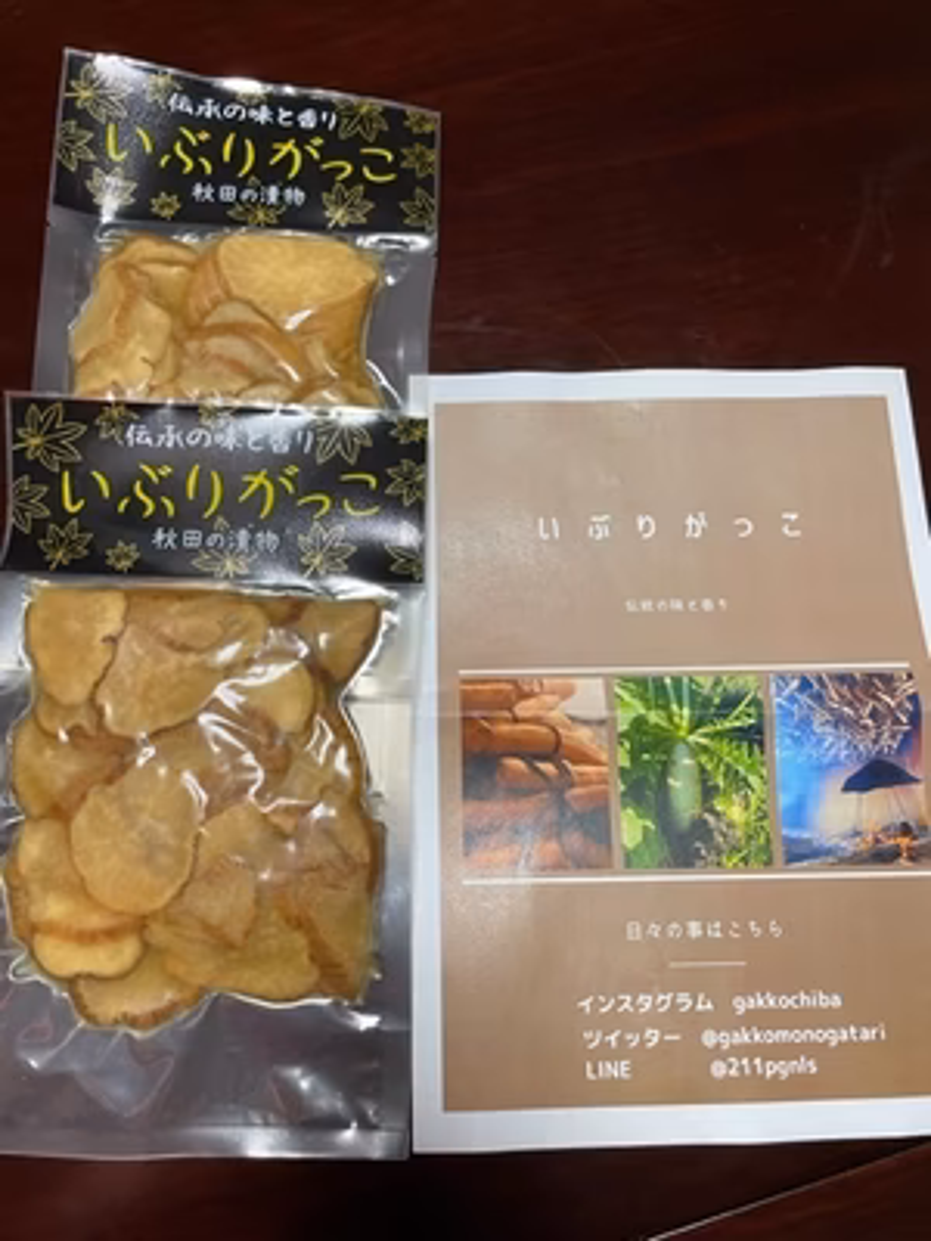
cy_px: 620
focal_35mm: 26
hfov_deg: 53.1
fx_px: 932
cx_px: 466
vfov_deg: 67.3
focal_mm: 4.2
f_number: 1.6
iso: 100
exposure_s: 1/50
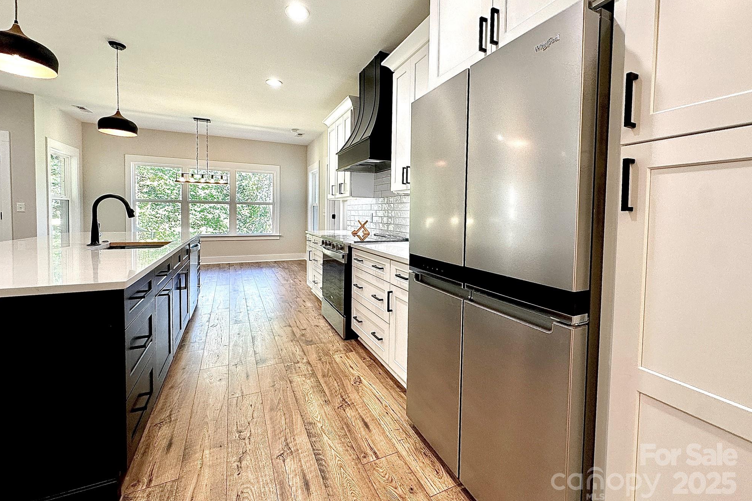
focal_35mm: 15
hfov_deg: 100.4
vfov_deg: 77.1
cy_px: 224
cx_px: 378
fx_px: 313
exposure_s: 1/120
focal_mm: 2.22
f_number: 2.2
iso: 160
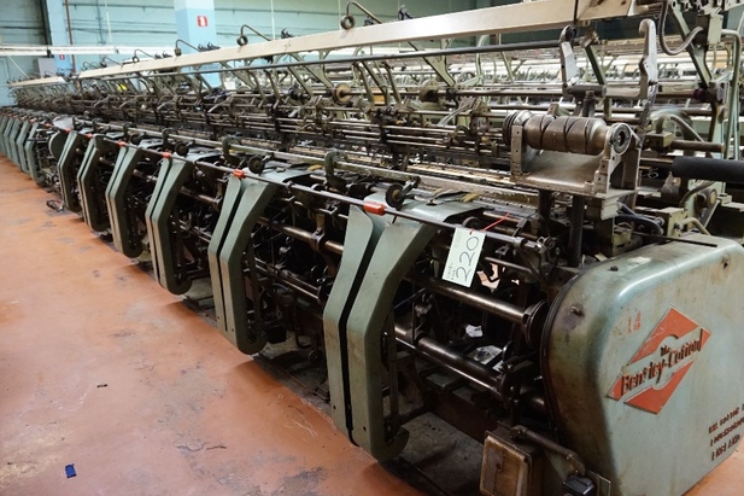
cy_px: 239
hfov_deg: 65.4
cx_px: 399
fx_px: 578
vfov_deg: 46.4
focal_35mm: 28
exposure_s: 1/40
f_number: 3.5
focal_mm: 16
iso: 3200
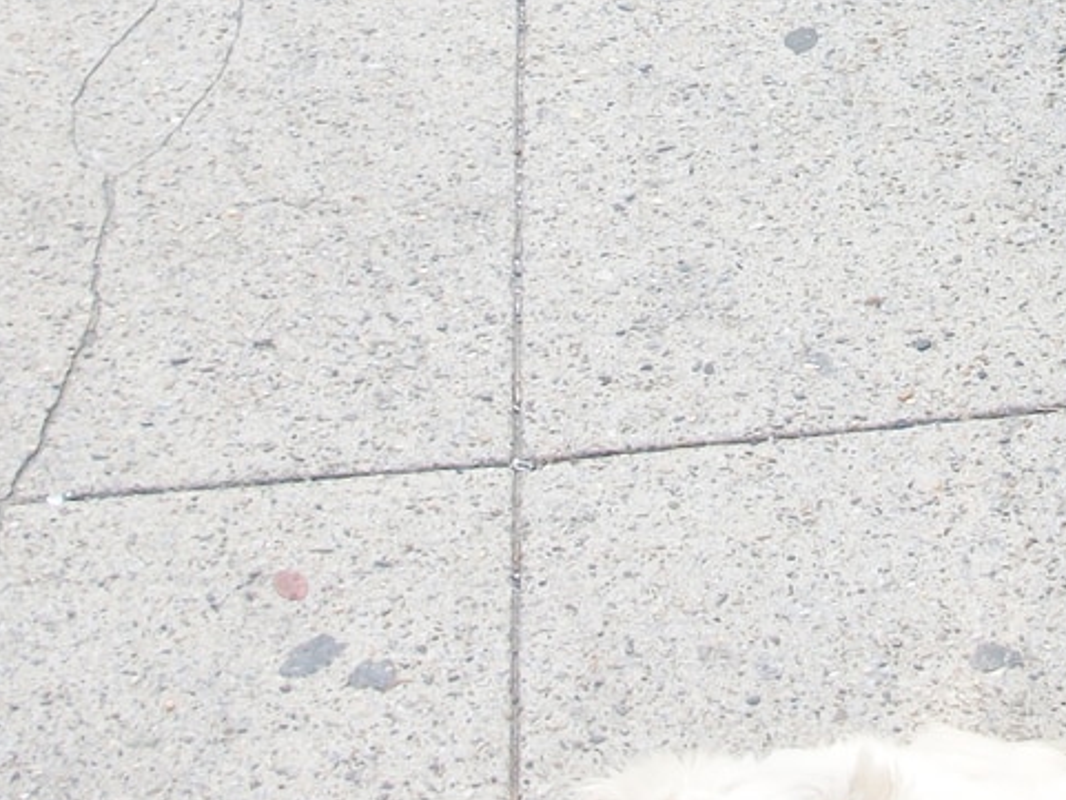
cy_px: -264
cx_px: 763
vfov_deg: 14.6
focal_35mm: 97
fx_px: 2988
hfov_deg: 20.1
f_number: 3.1
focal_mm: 6.3
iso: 80
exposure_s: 1/160
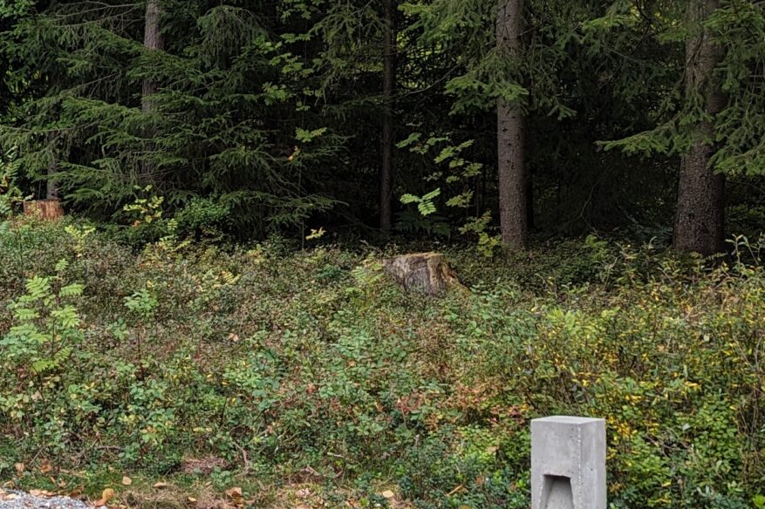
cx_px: 62
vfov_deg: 18.7
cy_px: 282
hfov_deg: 26.7
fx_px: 1551
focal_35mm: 73
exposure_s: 1/141
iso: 38
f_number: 1.85
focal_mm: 6.81
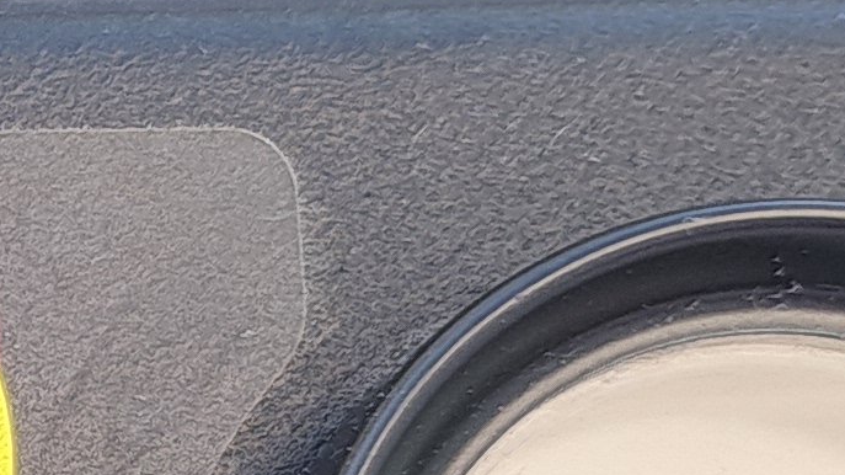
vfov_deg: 6.8
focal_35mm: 176
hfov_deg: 10.8
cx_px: -1016
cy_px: 763
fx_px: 3942
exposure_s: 1/100
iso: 50
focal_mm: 5.23
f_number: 1.8
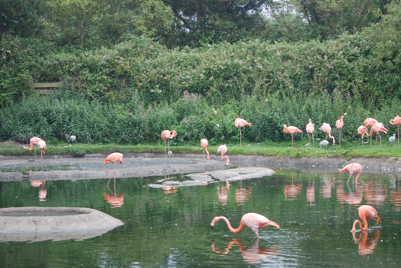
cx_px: 200
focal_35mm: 105
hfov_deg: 19.4
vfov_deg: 13.1
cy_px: 134
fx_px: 1171
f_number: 4
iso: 200
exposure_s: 1/250
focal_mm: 70
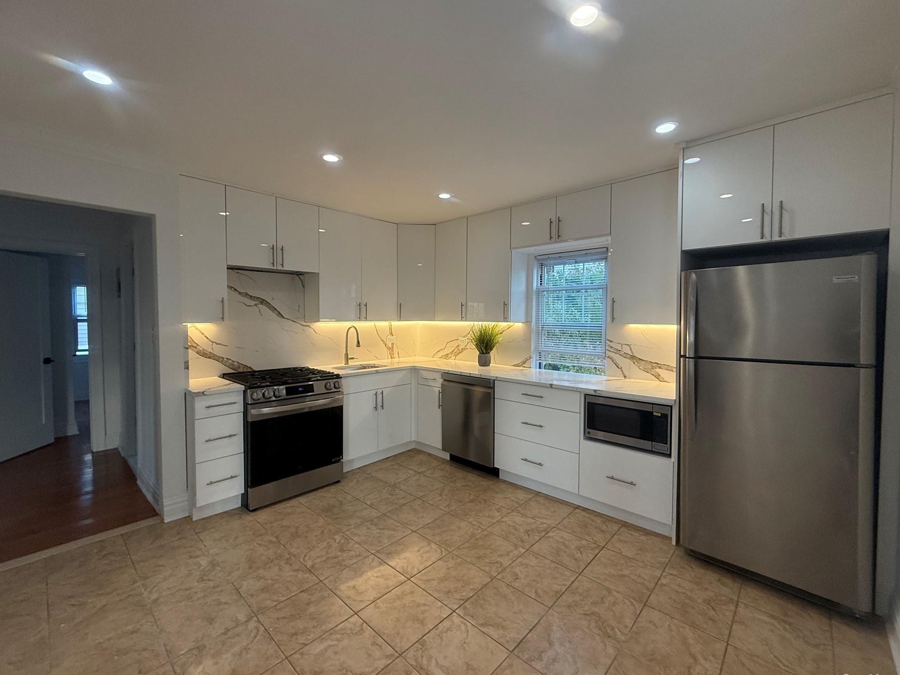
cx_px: 454
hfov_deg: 98.2
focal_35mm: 15
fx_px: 390
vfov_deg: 81.8
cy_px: 329
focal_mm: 2.22
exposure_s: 1/104
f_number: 2.2
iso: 250
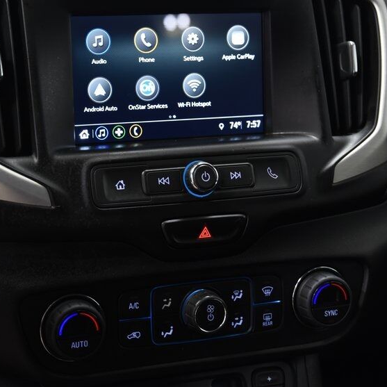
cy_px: 160
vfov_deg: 23.0
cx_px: 67
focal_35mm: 75
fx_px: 949
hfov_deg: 22.7
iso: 1600
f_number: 4.5
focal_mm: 48
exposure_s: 1/20
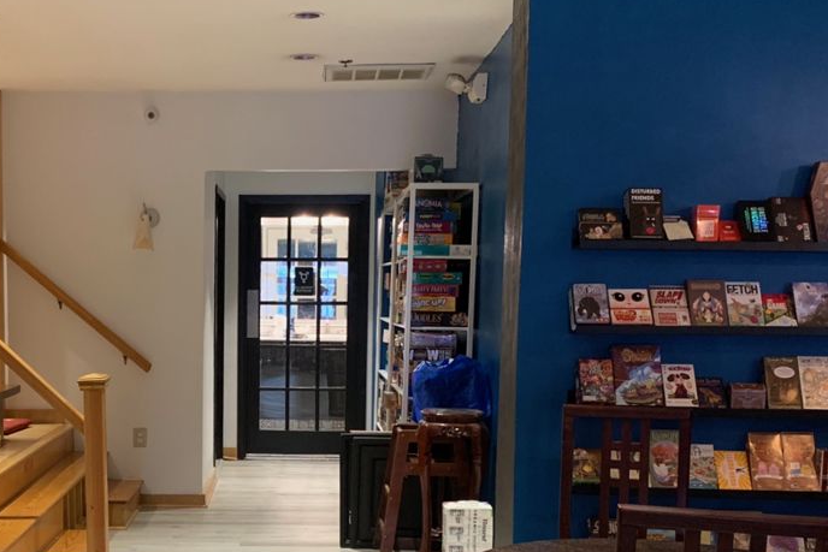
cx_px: 208
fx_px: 1265
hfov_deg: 35.4
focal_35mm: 55
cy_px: 405
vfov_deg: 24.4
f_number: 1.8
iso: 320
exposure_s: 1/60
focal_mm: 4.25
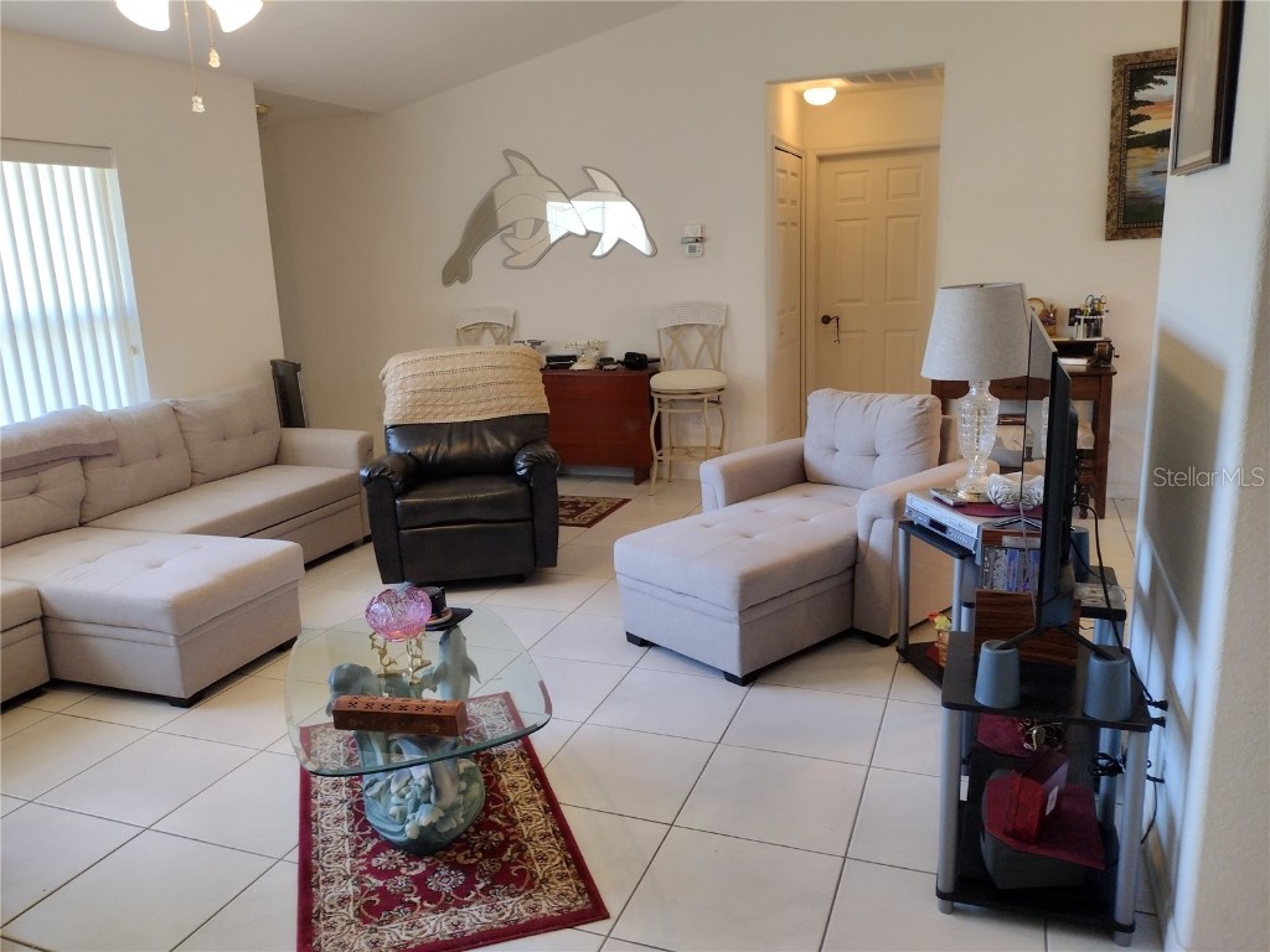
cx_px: 635
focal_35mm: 27
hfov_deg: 65.3
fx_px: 991
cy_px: 476
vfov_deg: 51.4
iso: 154
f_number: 1.7
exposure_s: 1/60
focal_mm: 4.71
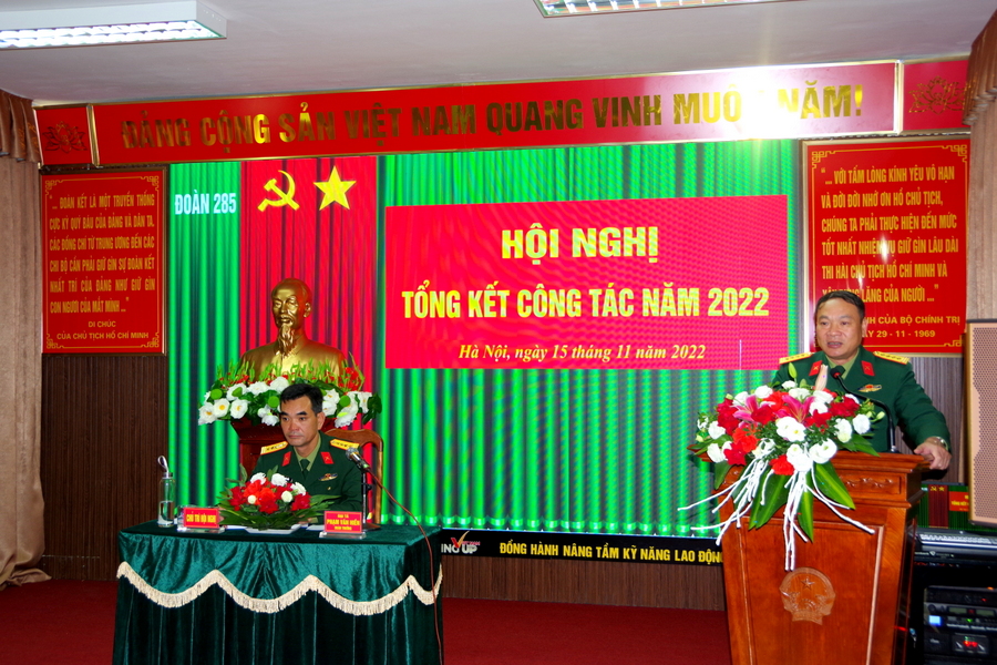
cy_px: 332
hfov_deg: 46.4
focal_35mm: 42
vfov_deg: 31.9
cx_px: 498
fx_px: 1163
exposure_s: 1/40
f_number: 4.5
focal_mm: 28
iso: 400
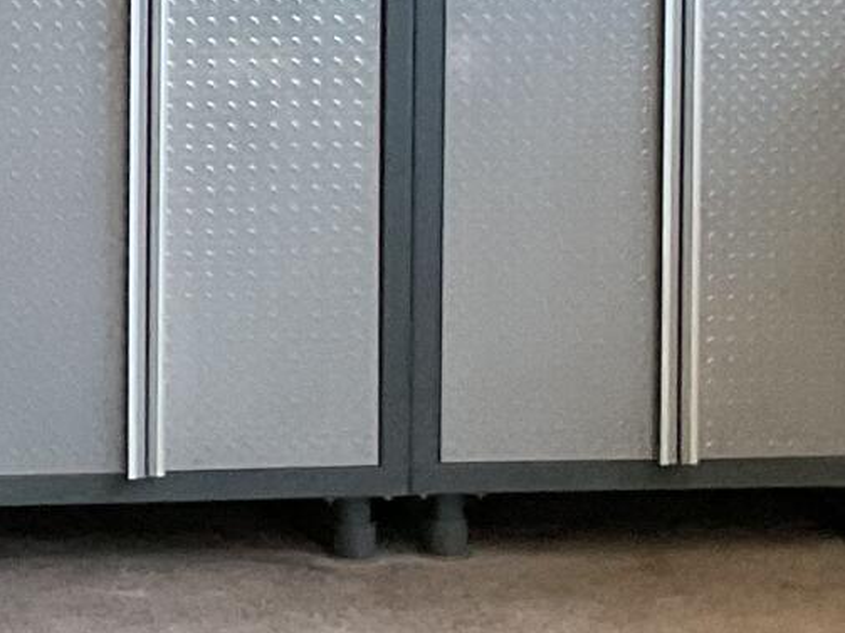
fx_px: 4222
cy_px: -242
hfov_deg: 11.3
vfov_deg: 8.4
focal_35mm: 173
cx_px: 32
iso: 160
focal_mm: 3
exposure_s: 1/60
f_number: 1.8
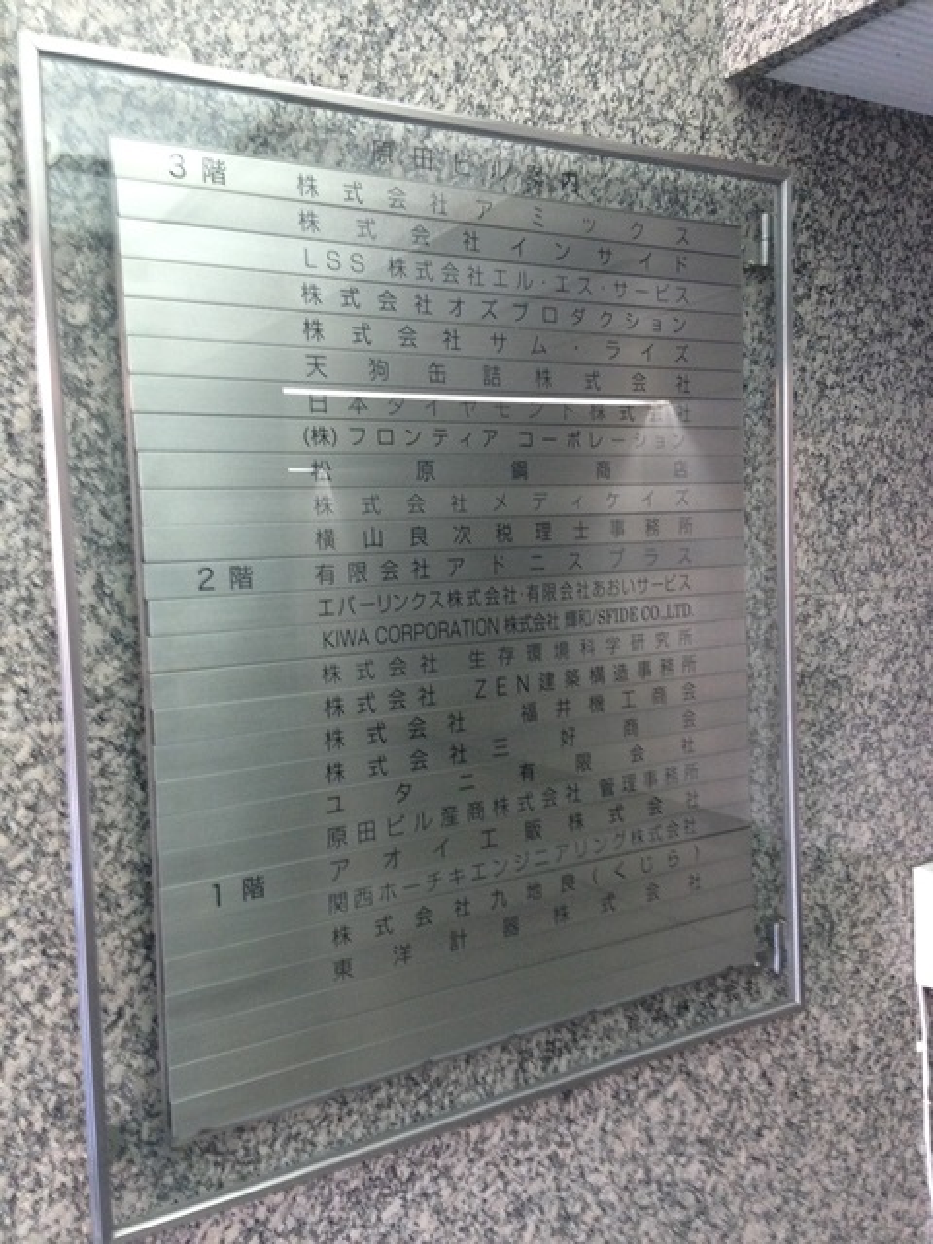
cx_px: 466
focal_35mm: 33
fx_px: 1186
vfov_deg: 55.4
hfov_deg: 42.9
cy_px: 622
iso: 200
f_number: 2.4
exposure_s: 1/20
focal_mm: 4.12
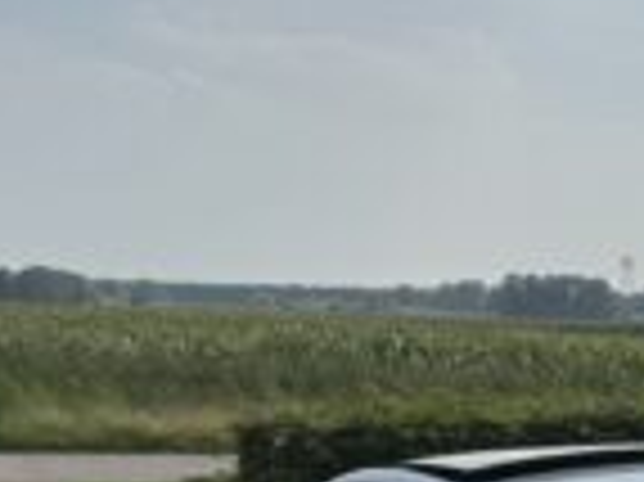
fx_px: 1245
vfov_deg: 20.0
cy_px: 631
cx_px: 815
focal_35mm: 67
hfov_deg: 25.4
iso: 80
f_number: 1.78
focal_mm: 6.76
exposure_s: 1/10309
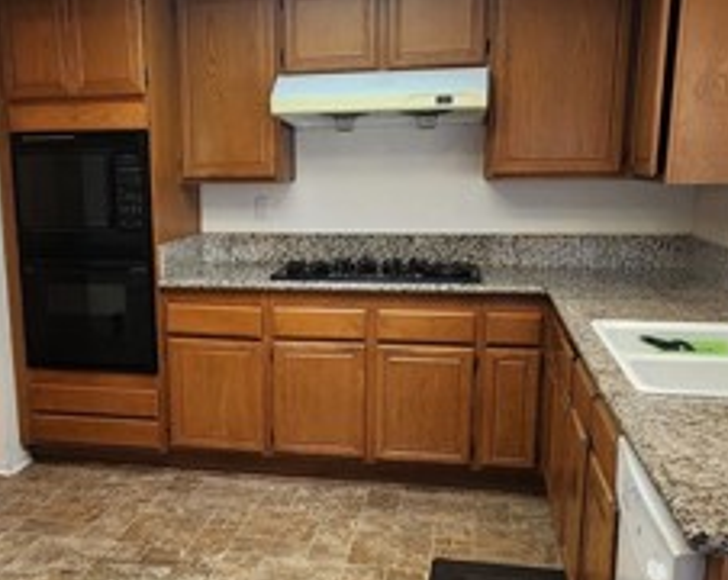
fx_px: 774
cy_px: 358
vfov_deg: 40.8
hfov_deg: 49.6
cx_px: 254
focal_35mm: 36
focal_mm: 2.2
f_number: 2.2
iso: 64
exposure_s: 1/60
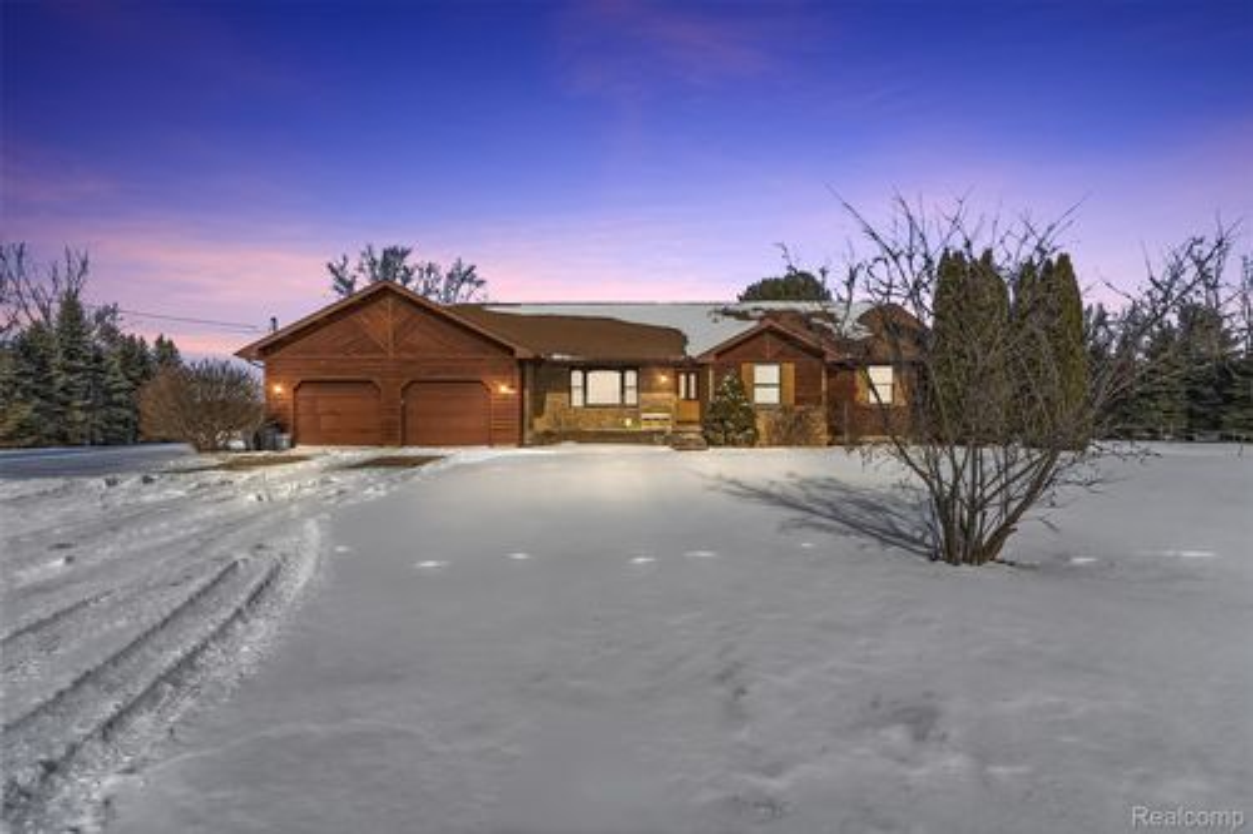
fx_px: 661
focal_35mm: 19
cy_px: 417
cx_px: 626
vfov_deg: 64.5
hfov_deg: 86.9
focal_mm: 19
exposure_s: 1/4000
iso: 100
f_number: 8
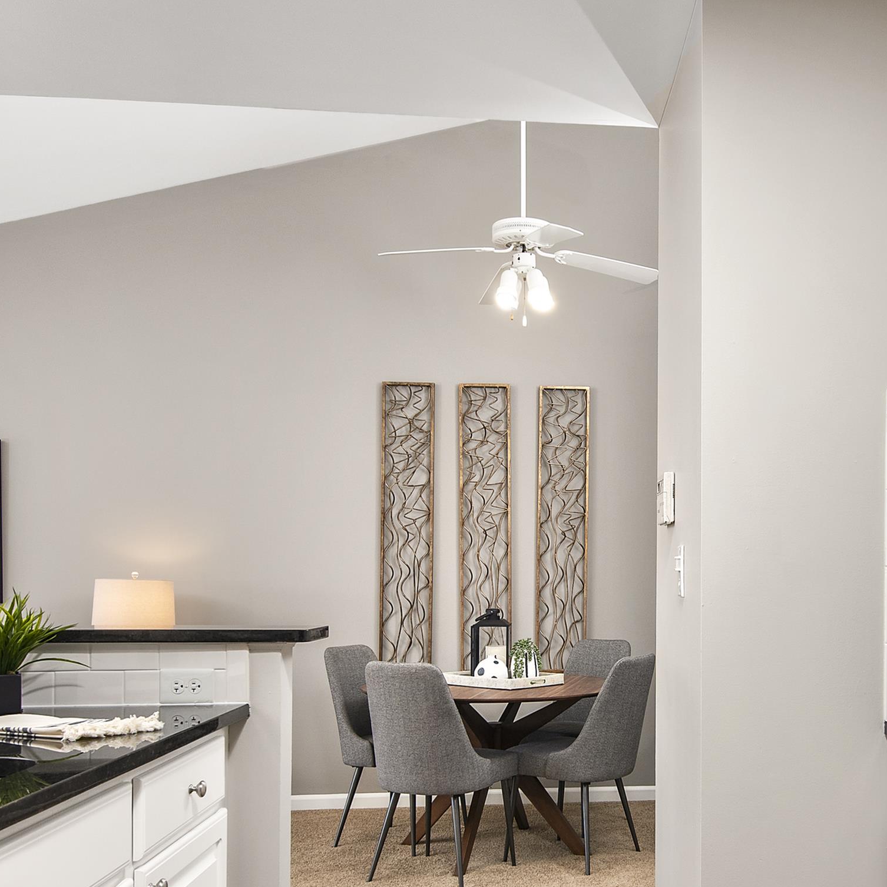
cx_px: 654
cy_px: 615
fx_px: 1073
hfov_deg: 43.6
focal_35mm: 37
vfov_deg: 44.1
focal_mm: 16
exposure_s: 1/30
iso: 400
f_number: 7.1
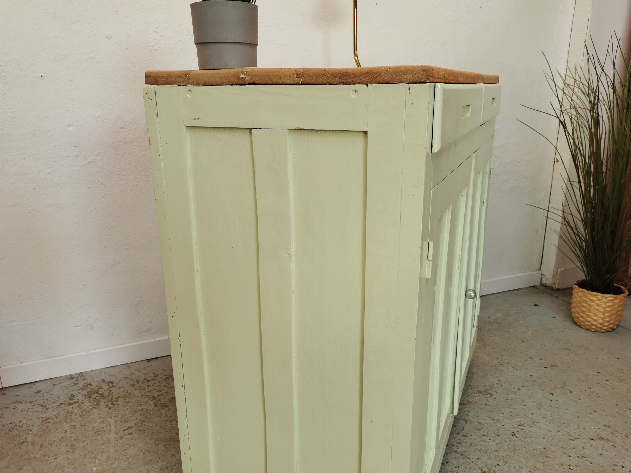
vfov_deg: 49.7
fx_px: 510
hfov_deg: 63.4
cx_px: 314
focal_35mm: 28
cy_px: 243
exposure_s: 1/100
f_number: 1.8
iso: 80
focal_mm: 5.58
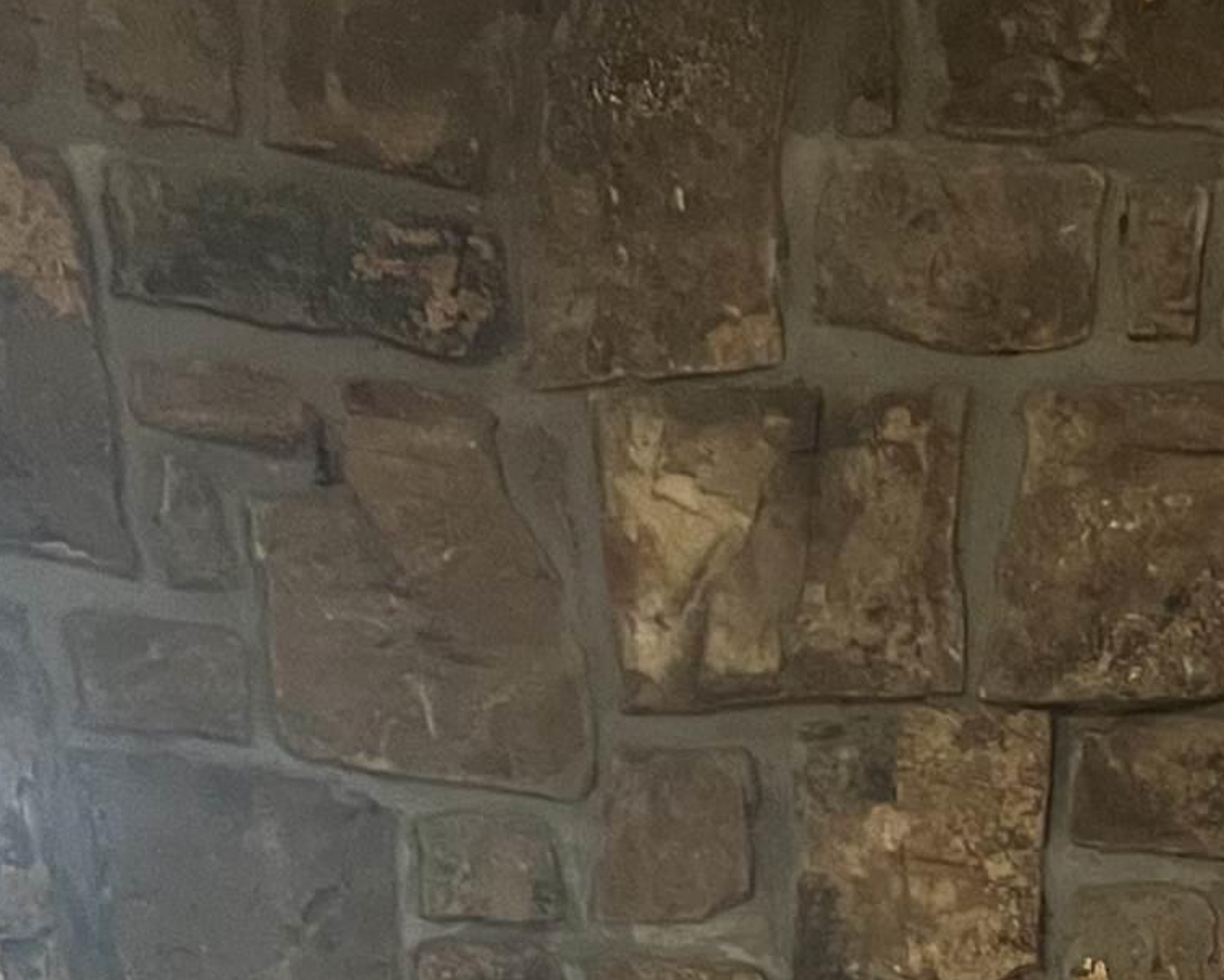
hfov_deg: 16.8
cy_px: 1616
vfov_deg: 13.7
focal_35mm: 103
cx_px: 1855
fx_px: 3732
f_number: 1.5
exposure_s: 1/30
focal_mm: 5.7
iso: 800
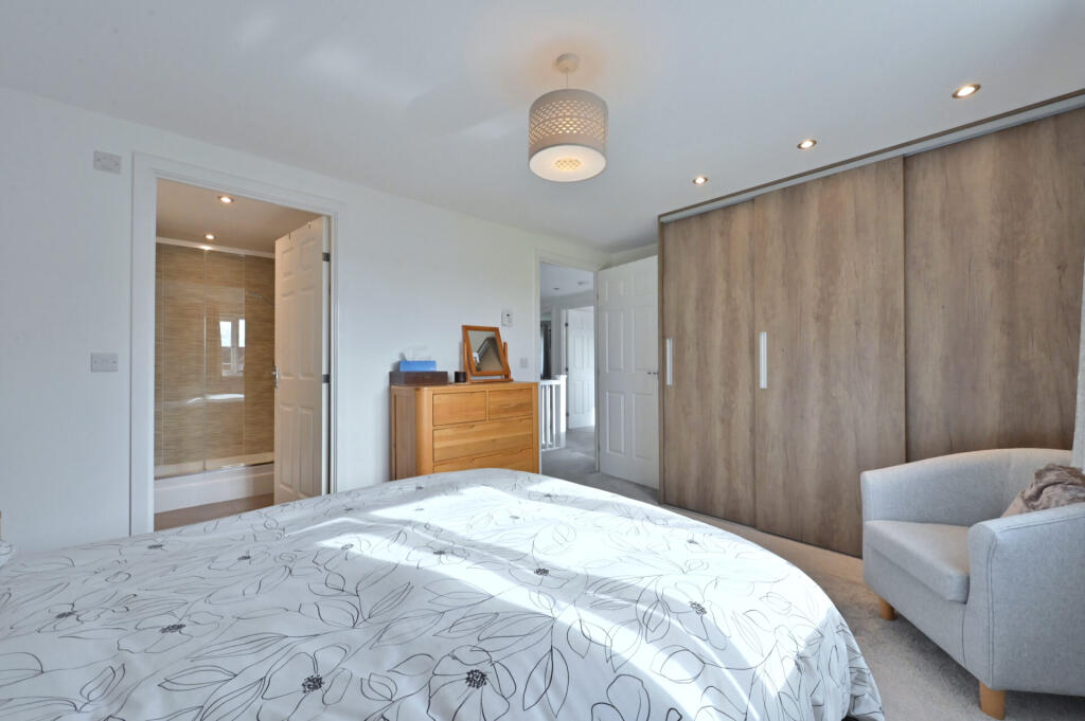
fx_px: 422
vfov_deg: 81.1
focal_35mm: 14
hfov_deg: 104.3
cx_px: 542
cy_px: 360
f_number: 13
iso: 2500
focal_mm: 14
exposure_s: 1/320
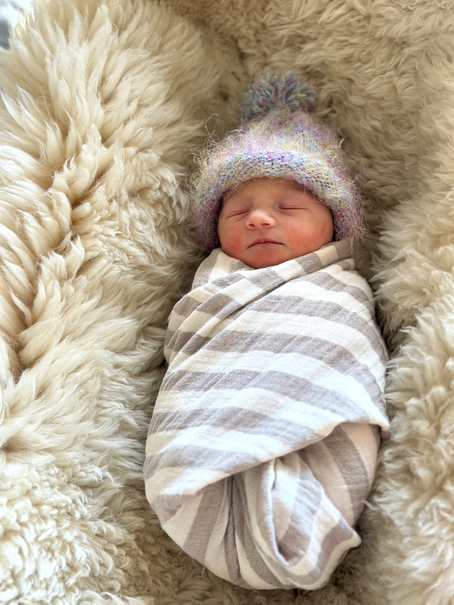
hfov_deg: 30.3
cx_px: 227
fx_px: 839
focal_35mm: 48
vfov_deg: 39.7
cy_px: 302
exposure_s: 1/68
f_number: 1.78
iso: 125
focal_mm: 6.86
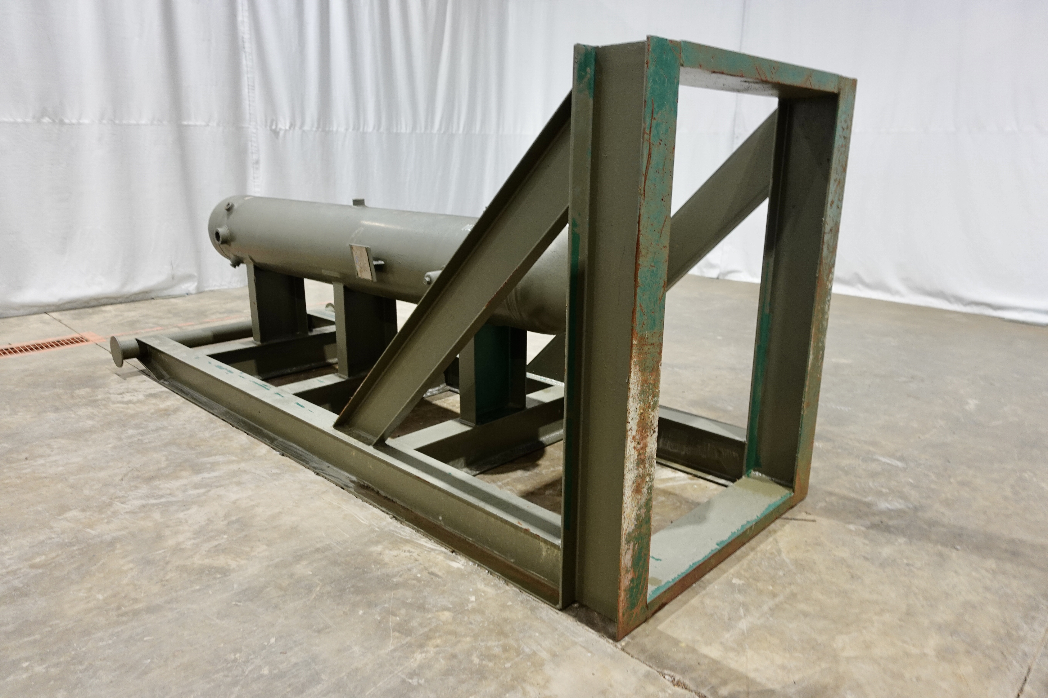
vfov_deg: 53.1
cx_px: 524
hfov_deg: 73.7
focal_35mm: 24
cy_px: 349
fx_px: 699
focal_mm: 9.4
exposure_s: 1/30
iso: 250
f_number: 1.8
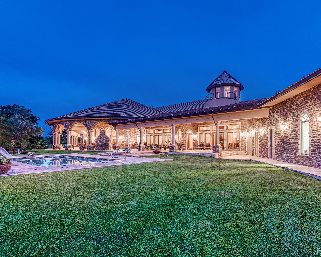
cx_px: 175
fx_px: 190
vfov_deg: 68.2
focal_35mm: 20
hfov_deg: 80.3
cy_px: 132
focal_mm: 16.8
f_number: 6.3
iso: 1600
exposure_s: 2.5
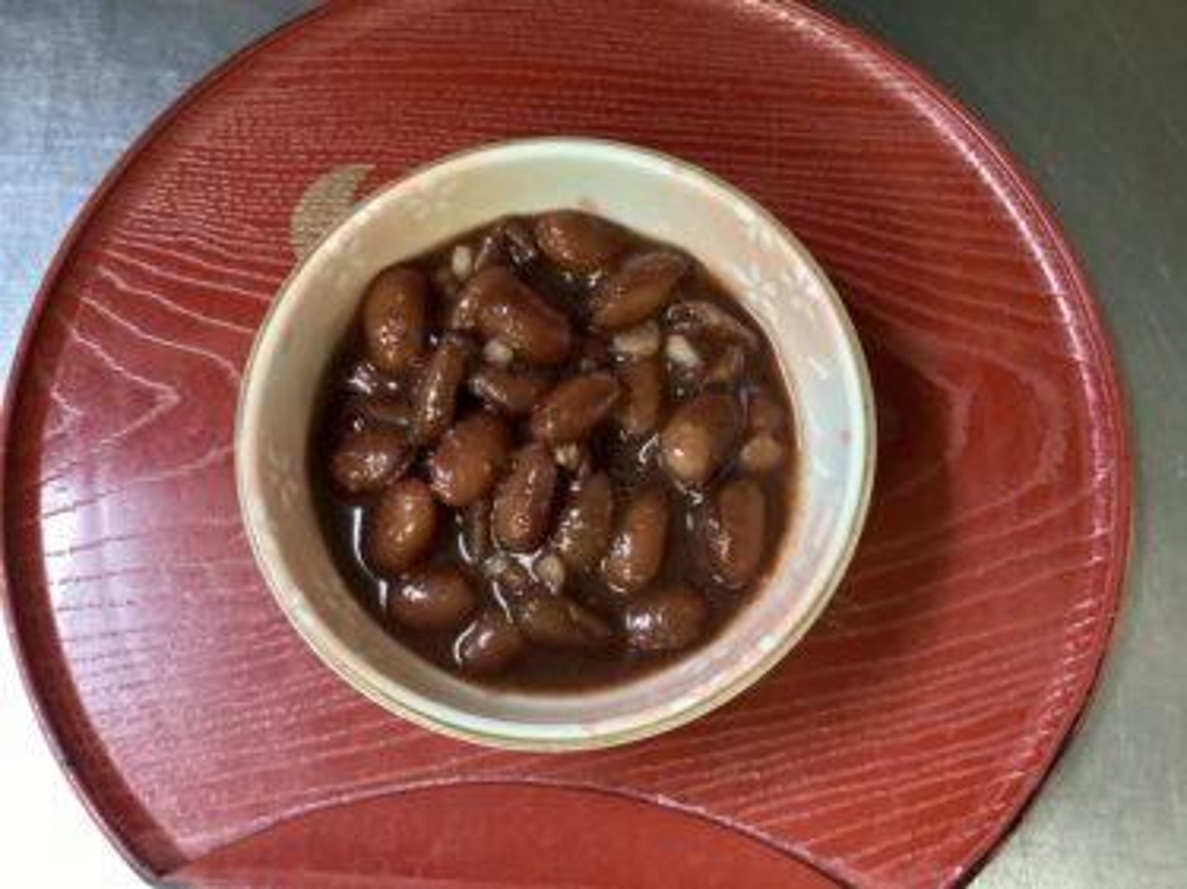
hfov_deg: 58.4
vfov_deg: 45.4
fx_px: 1063
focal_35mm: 31
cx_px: 594
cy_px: 444
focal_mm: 3.3
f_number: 2.4
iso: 400
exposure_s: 1/40
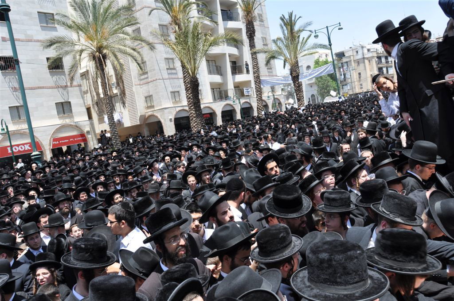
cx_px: 227
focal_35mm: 27
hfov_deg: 67.4
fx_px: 340
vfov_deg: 47.8
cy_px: 150
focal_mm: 18
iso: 200
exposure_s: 1/250
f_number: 8
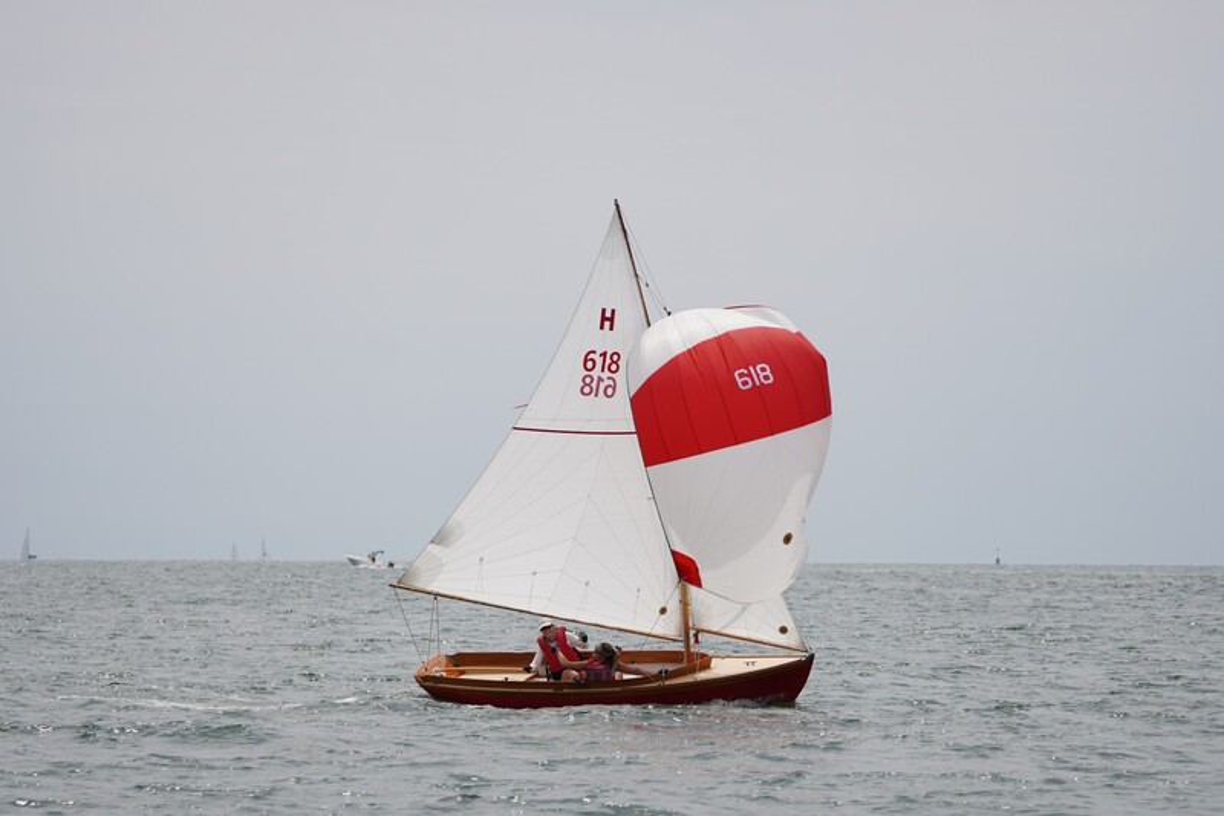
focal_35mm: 225
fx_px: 7648
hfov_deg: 9.2
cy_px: 408
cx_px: 612
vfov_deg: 6.1
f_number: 5
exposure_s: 1/1250
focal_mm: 150
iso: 100
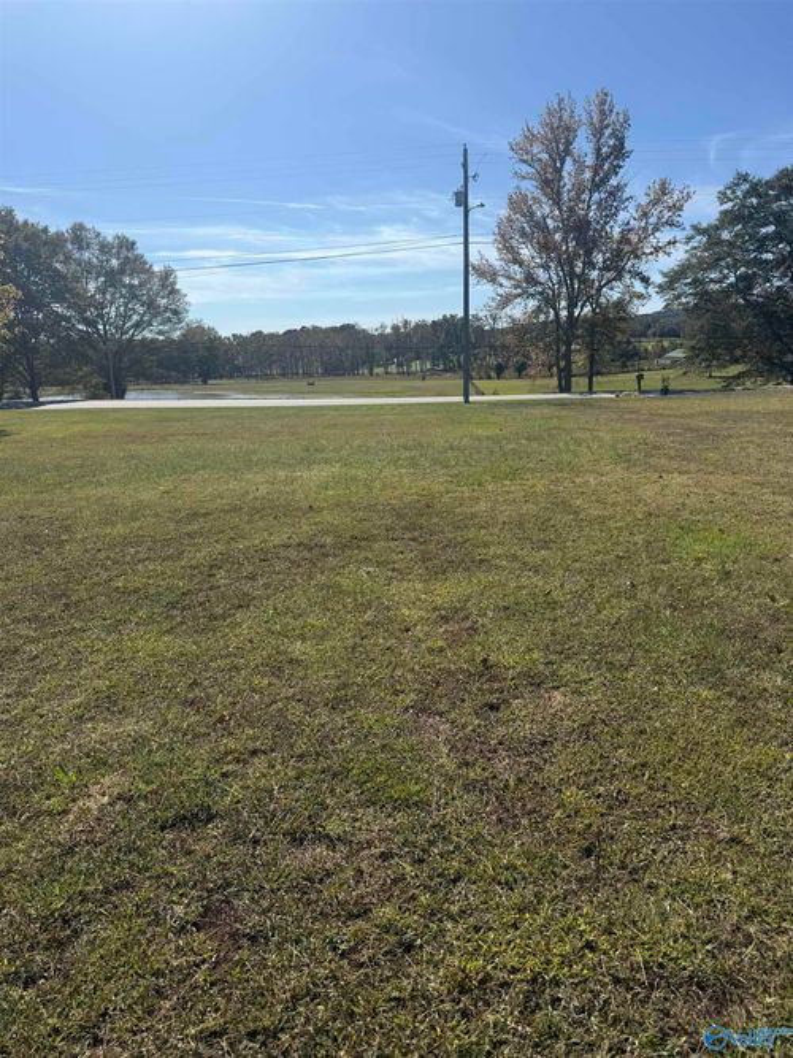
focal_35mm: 24
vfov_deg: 71.6
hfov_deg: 56.8
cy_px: 529
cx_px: 396
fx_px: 733
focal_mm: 6.76
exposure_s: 1/6173
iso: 80
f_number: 1.78
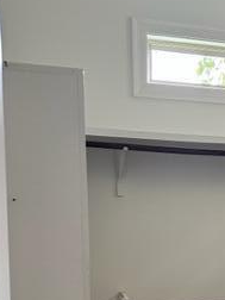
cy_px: 268
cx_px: 251
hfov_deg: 22.6
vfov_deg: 30.3
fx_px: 529
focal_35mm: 61
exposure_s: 1/109
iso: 250
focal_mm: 6.86
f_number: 1.78
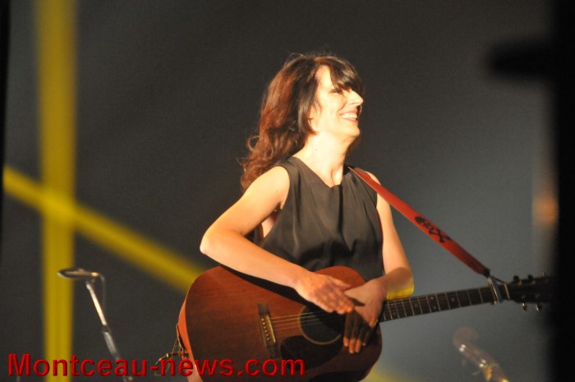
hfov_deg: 10.6
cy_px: 191
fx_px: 3111
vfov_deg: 7.0
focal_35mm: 195
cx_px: 288
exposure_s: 1/160
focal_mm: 130
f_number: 6.3
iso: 3200
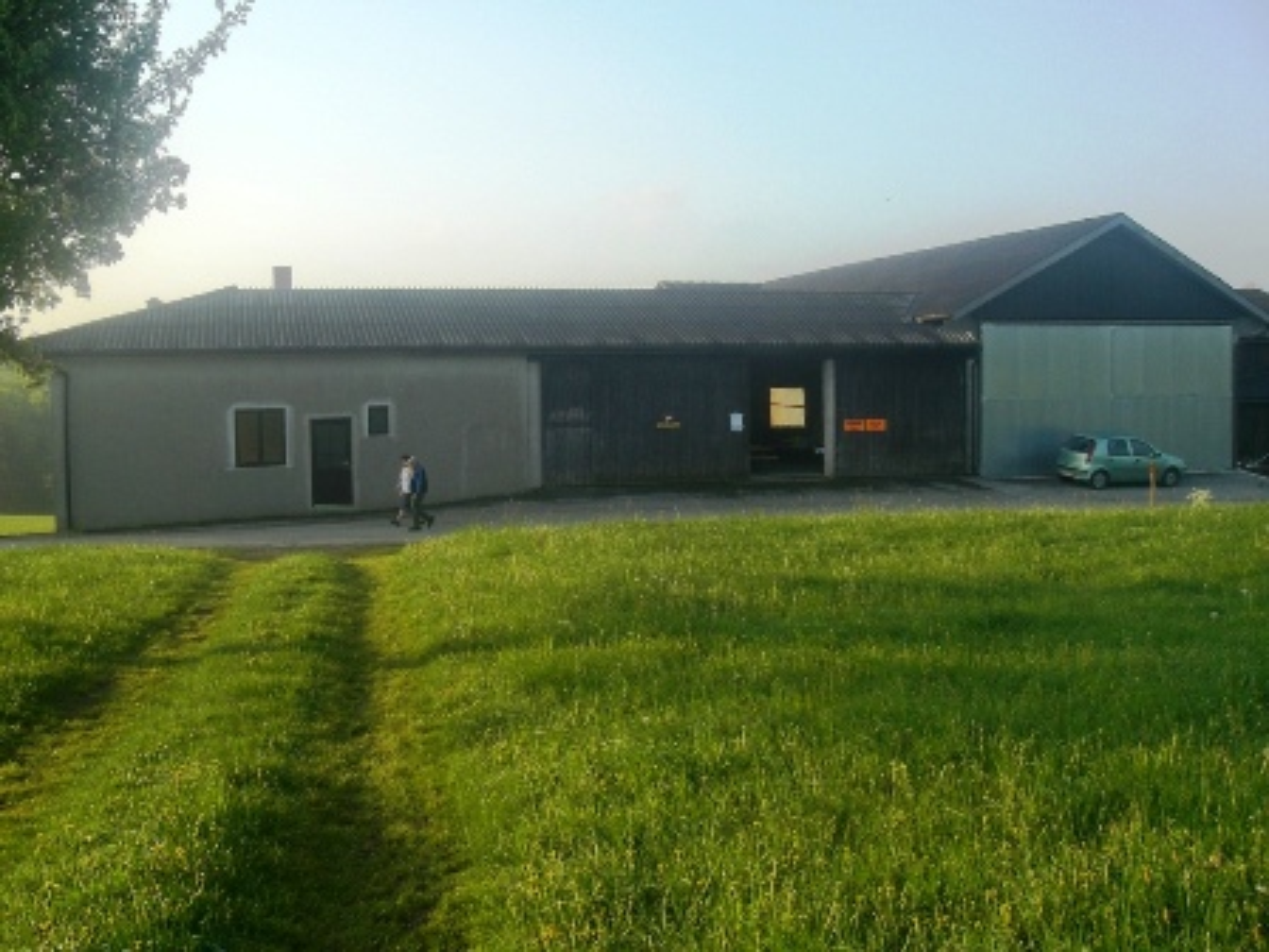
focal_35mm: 38
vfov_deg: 37.7
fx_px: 1393
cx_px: 634
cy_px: 476
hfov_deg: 49.0
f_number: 4.4
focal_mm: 6.3
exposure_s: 1/200
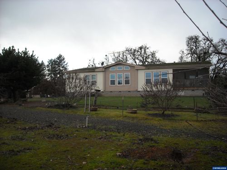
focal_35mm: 35
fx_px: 230
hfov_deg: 52.6
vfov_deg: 40.7
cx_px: 114
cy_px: 85
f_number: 5.6
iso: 64
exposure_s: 1/154
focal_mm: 5.7
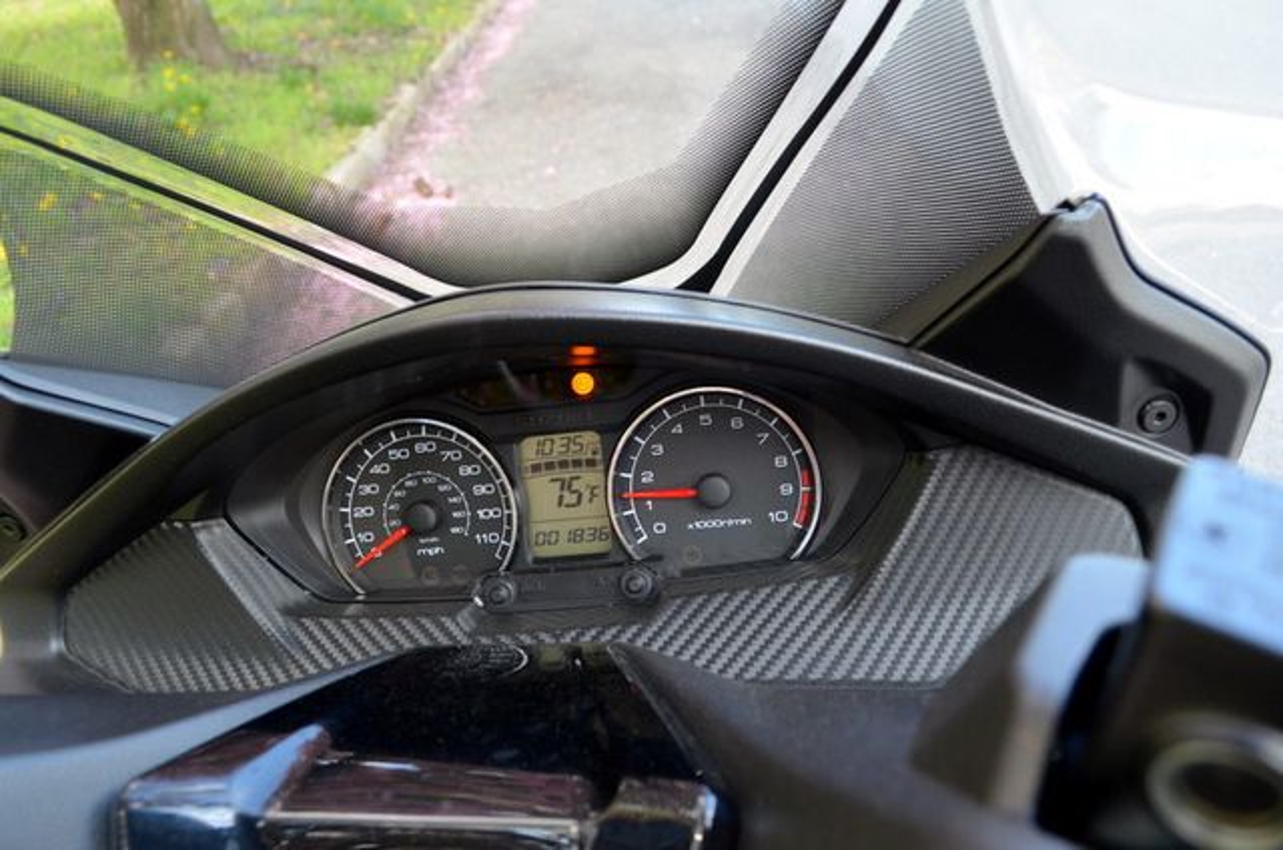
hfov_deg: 67.5
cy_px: 425
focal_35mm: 27
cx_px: 642
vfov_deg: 47.7
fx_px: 960
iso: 400
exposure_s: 1/80
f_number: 4.5
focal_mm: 18
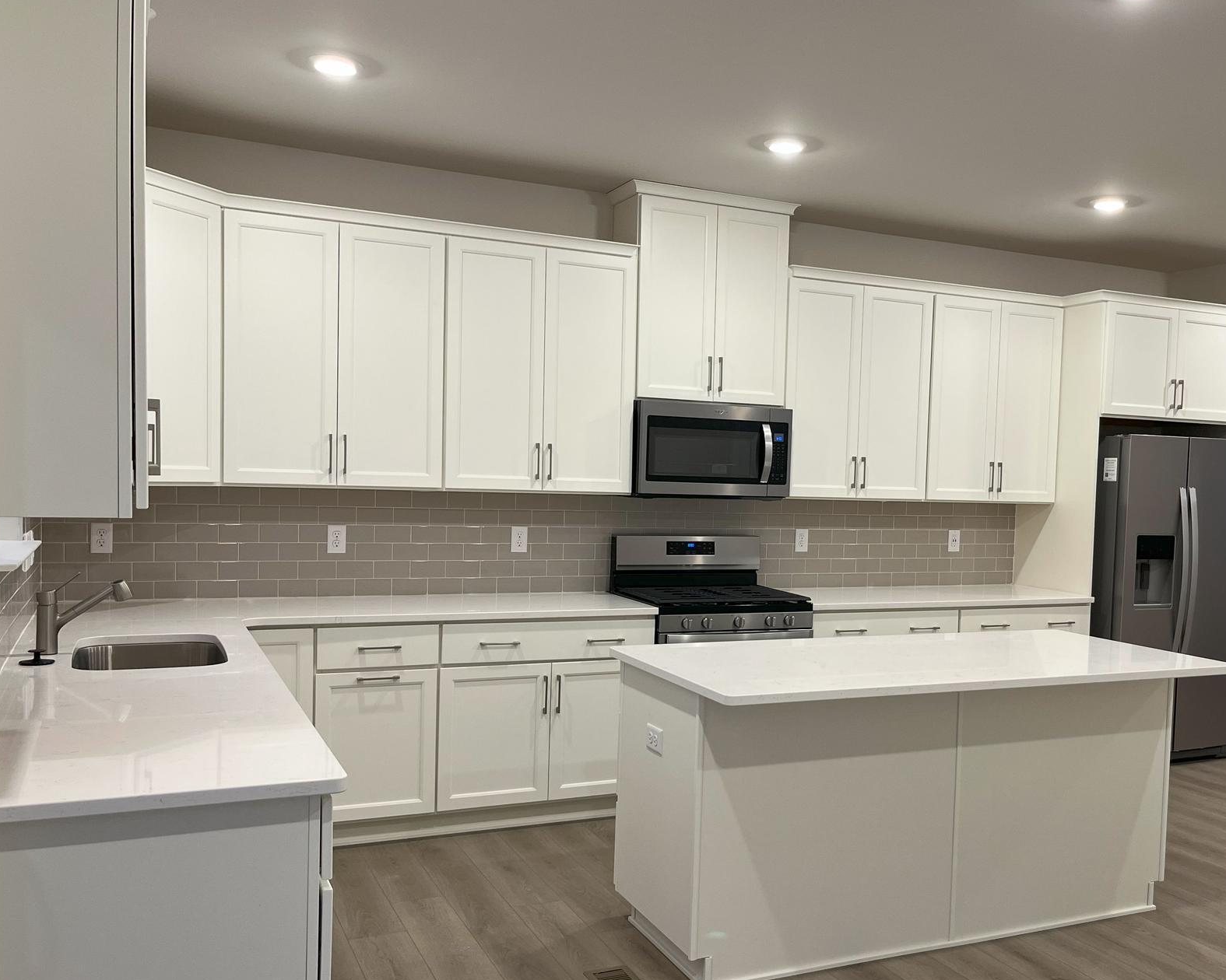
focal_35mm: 33
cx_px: 739
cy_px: 529
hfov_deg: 53.8
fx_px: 1197
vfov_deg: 44.5
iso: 80
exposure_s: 1/60
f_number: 1.6
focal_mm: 5.1
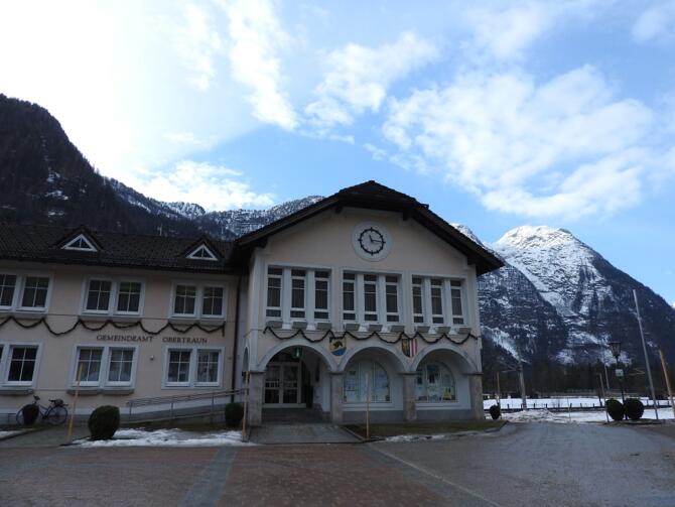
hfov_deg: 71.6
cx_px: 338
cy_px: 254
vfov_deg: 56.8
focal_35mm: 24
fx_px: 468
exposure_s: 1/1000
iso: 100
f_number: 3.3
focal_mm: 4.3
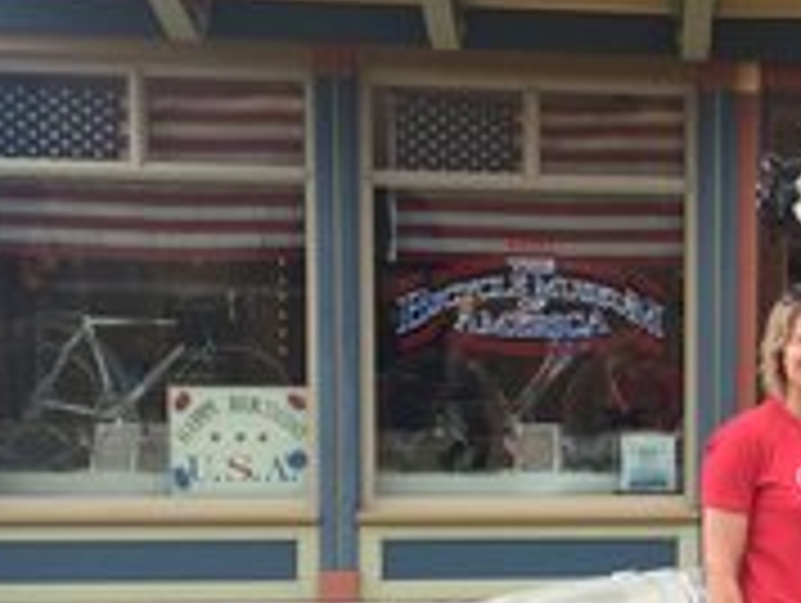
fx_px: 1506
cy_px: 436
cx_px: 828
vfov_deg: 22.5
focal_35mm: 65
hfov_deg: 27.8
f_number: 2.2
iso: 32
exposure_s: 1/542
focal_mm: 4.15
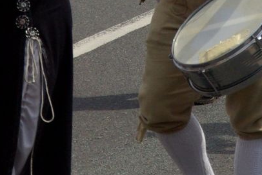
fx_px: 5681
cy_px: -185
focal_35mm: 780
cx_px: 168
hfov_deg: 2.6
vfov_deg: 1.8
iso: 400
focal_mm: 103
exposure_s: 1/1000
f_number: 8
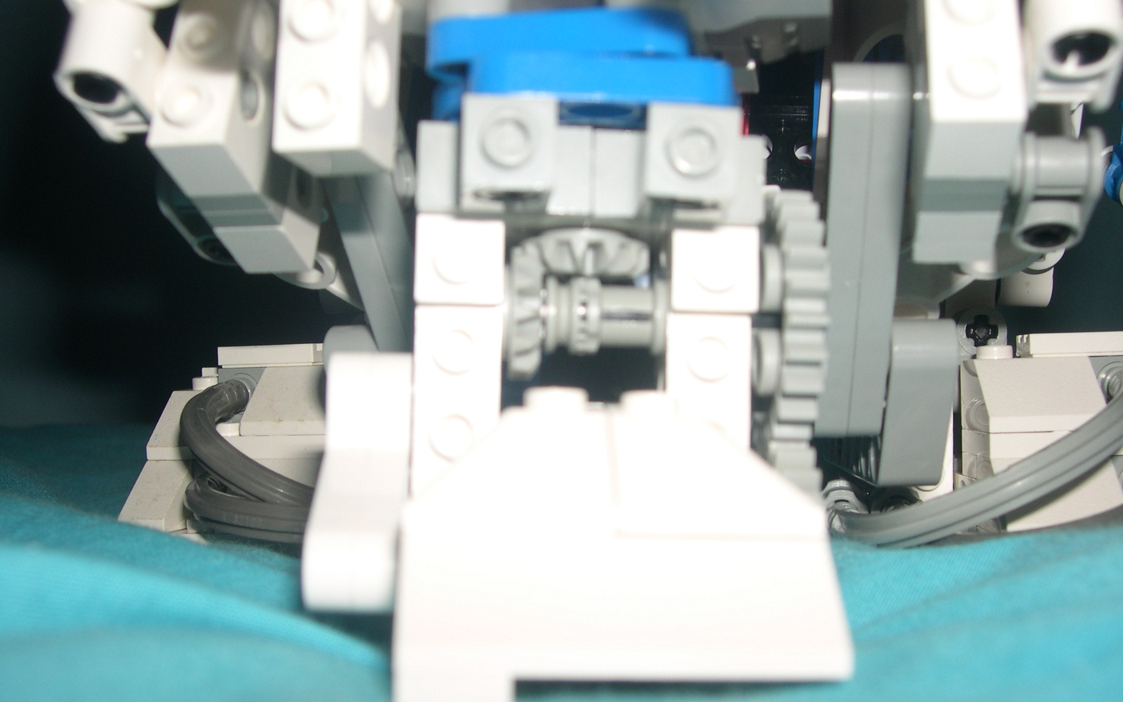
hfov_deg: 44.4
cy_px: 385
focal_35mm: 45
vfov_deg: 28.6
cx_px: 564
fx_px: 1377
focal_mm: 9
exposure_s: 1/60
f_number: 8
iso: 100
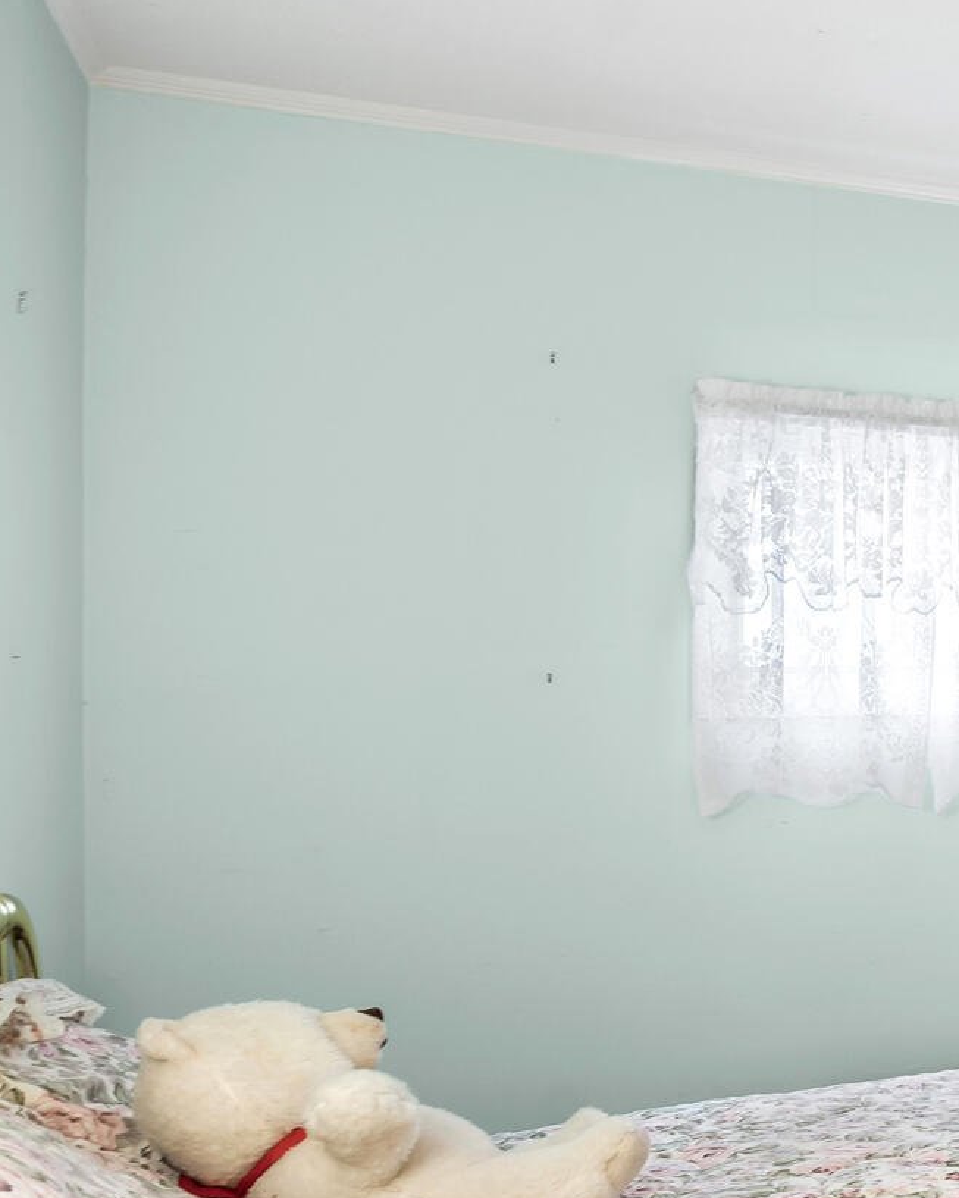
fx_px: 1632
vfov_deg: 40.0
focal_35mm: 46
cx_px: 1668
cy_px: 772
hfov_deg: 22.1
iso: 250
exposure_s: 1/8
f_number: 6.3
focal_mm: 16
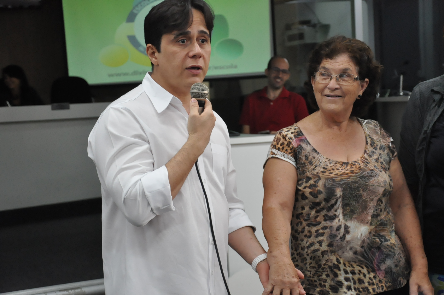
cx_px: 222
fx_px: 1072
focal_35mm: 87
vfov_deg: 15.7
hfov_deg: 23.4
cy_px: 148
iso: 2000
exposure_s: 1/125
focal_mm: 58
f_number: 5
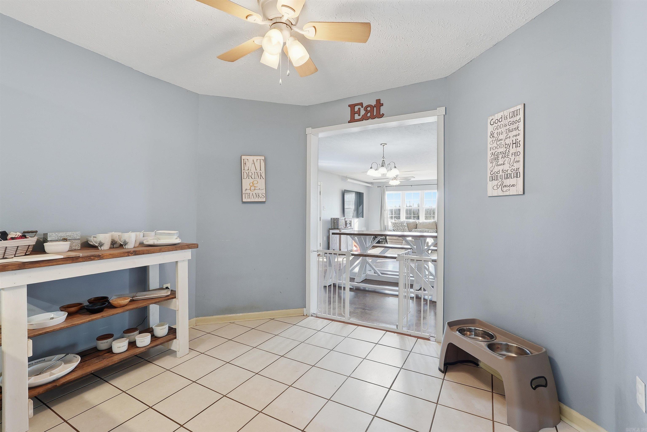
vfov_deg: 73.8
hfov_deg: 96.7
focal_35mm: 16
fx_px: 288
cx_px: 324
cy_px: 216
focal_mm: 16
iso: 250
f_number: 9
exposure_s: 1/25
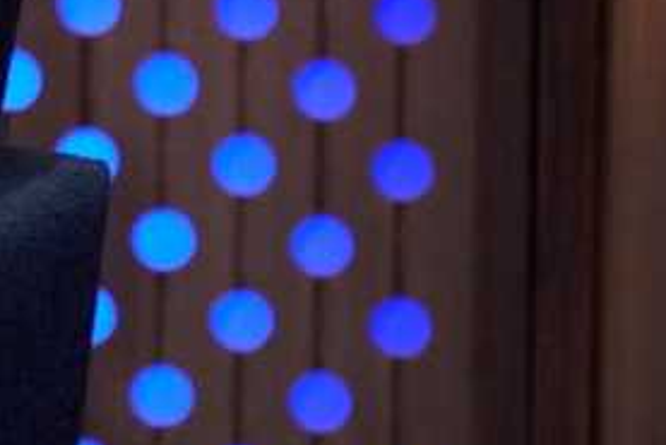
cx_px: -579
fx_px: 7866
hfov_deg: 4.8
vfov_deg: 3.2
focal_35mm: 425
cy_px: -427
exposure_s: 1/160
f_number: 2.8
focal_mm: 70
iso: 2500
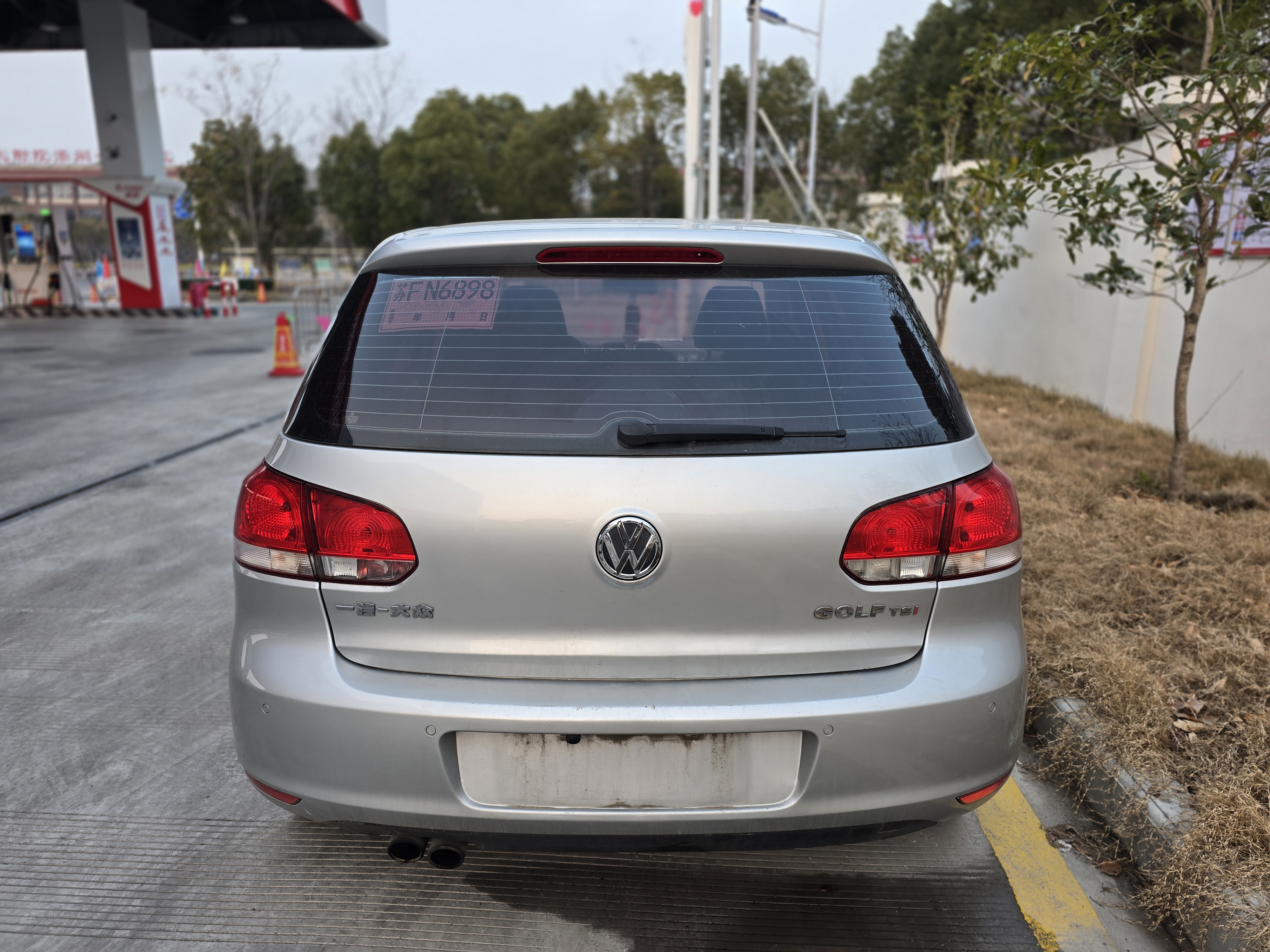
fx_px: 844
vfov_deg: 58.9
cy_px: 476
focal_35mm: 23
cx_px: 635
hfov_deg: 73.9
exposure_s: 1/100
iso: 50
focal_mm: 6.3
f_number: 1.7
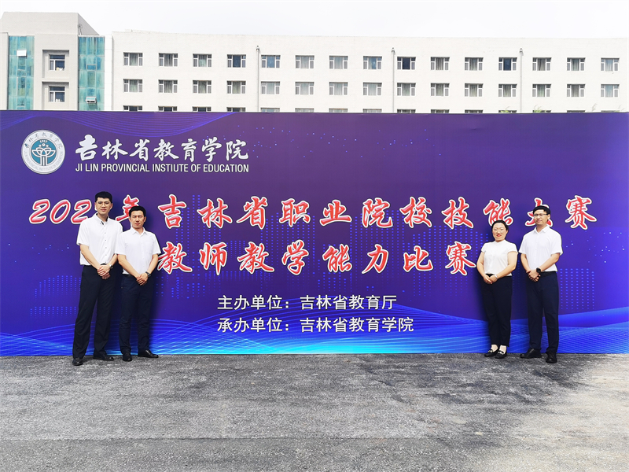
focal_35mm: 35
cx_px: 314
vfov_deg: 40.7
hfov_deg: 52.6
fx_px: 636
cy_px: 236
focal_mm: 5.56
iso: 50
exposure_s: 1/3571
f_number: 1.6
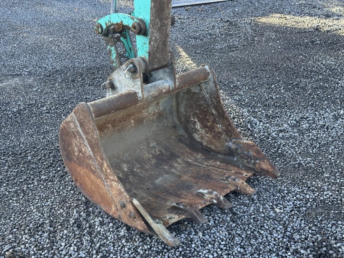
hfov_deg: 39.7
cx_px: 172
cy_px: 129
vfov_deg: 30.3
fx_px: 477
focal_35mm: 48
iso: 50
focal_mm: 6.86
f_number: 1.78
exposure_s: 1/180
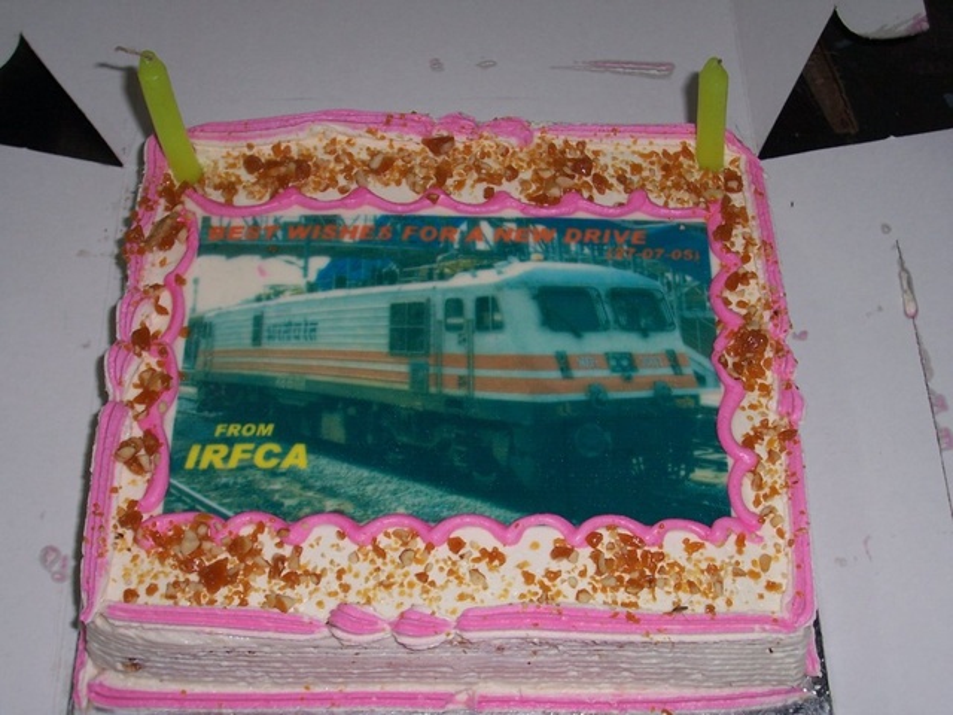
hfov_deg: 36.2
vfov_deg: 27.5
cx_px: 476
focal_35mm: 53
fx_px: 1459
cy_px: 358
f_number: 3.4
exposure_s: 1/60
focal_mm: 8.6
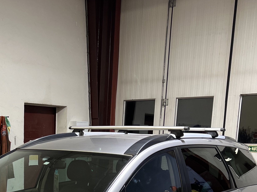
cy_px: 229
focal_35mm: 63
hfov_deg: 30.0
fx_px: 468
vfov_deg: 21.6
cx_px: 52
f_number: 1.5
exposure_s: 1/100
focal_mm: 5.7
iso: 100
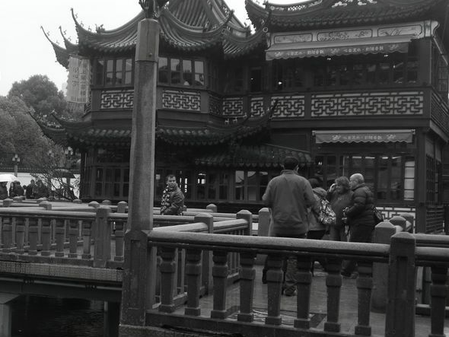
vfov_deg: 24.0
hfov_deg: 30.6
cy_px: 181
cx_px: 70
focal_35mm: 61
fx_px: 792
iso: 100
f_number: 4
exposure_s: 1/80
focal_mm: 18
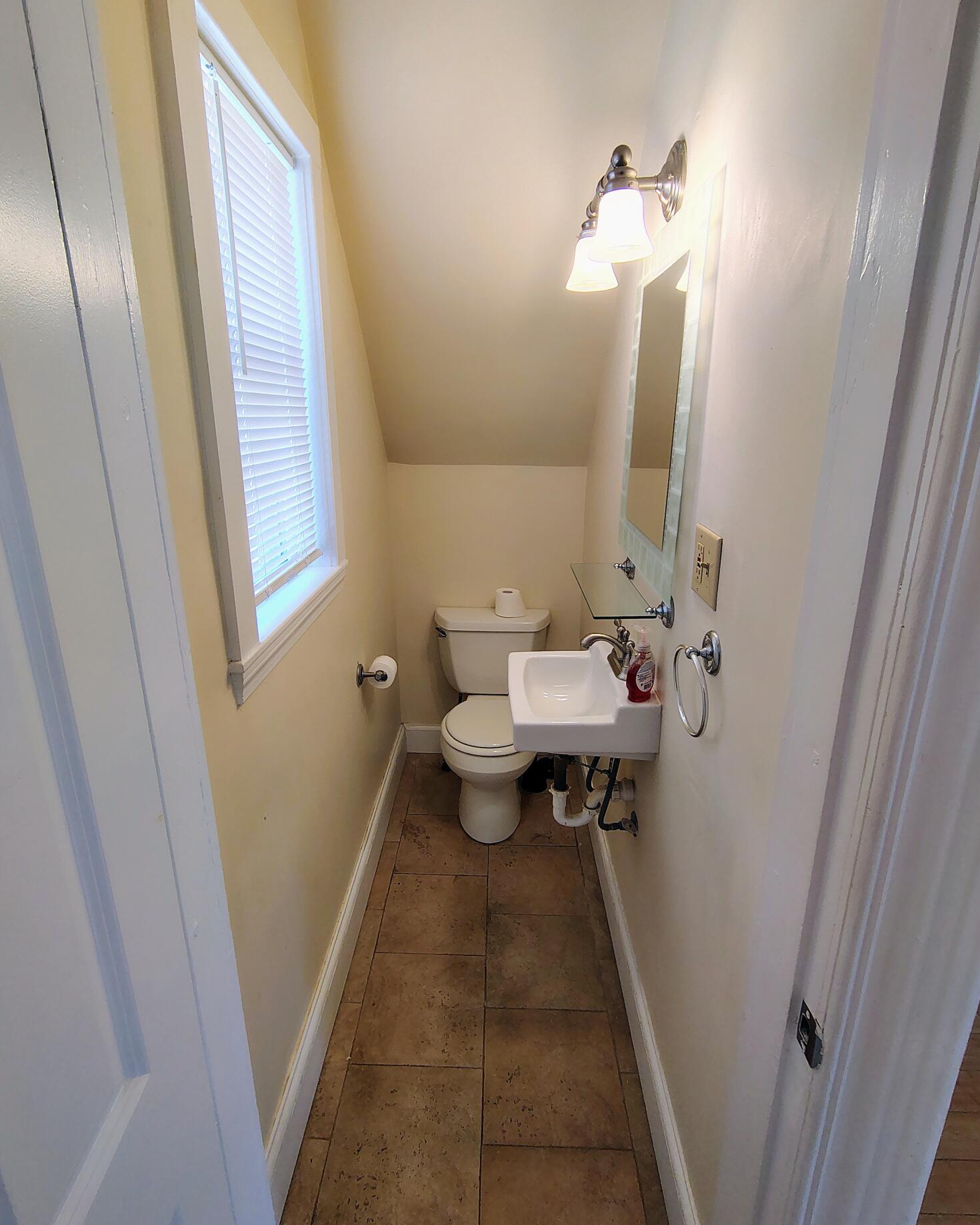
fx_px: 616
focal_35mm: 17
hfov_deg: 77.0
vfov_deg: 89.6
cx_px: 484
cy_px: 589
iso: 293
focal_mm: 2.13
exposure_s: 1/60
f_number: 2.2
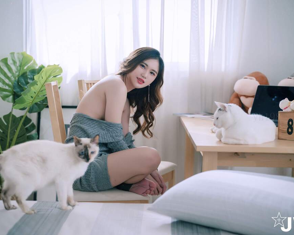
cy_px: 118
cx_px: 145
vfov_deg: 26.7
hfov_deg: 33.0
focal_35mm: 57
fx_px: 496
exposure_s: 1/125
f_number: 2.5
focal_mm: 50
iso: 320
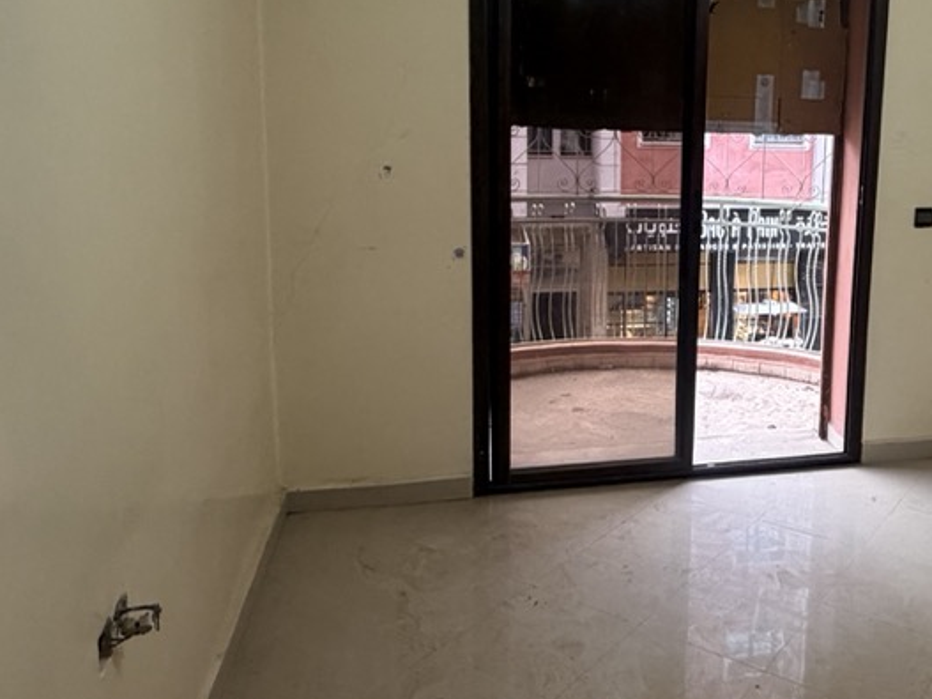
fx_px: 915
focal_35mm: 34
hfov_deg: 51.5
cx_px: 706
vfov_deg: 41.3
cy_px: 244
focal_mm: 2.22
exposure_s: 1/50
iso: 250
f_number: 2.2
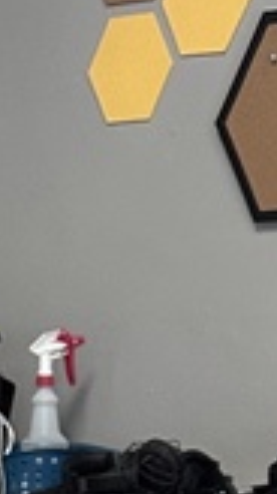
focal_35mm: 163
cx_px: -120
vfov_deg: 10.0
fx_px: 2133
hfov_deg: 7.3
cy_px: 1464
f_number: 1.78
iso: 200
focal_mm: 6.86
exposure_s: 1/120
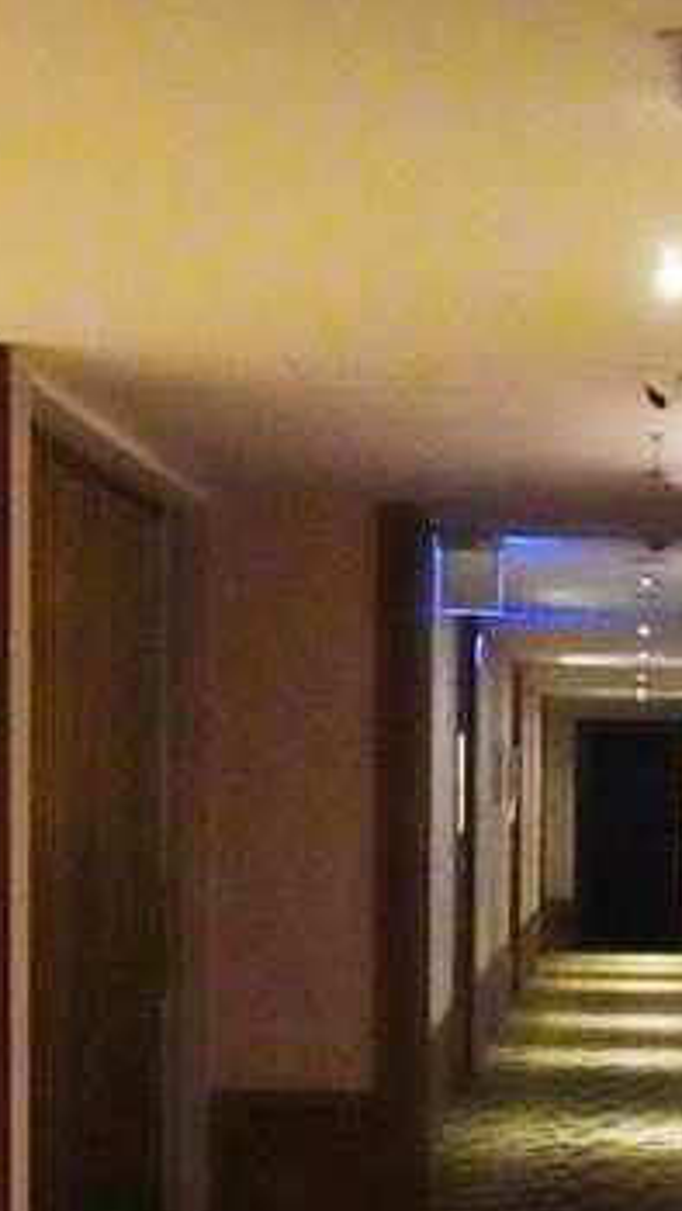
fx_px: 3021
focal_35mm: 94
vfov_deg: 22.4
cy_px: 965
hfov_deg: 12.7
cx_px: 730
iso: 51200
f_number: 8
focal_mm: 37
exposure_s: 1/250
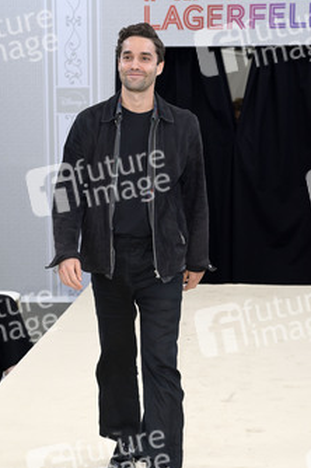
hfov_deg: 13.3
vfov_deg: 19.8
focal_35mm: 103
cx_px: 139
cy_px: 254
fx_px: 1337
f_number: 5.6
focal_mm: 86
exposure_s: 1/250
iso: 640
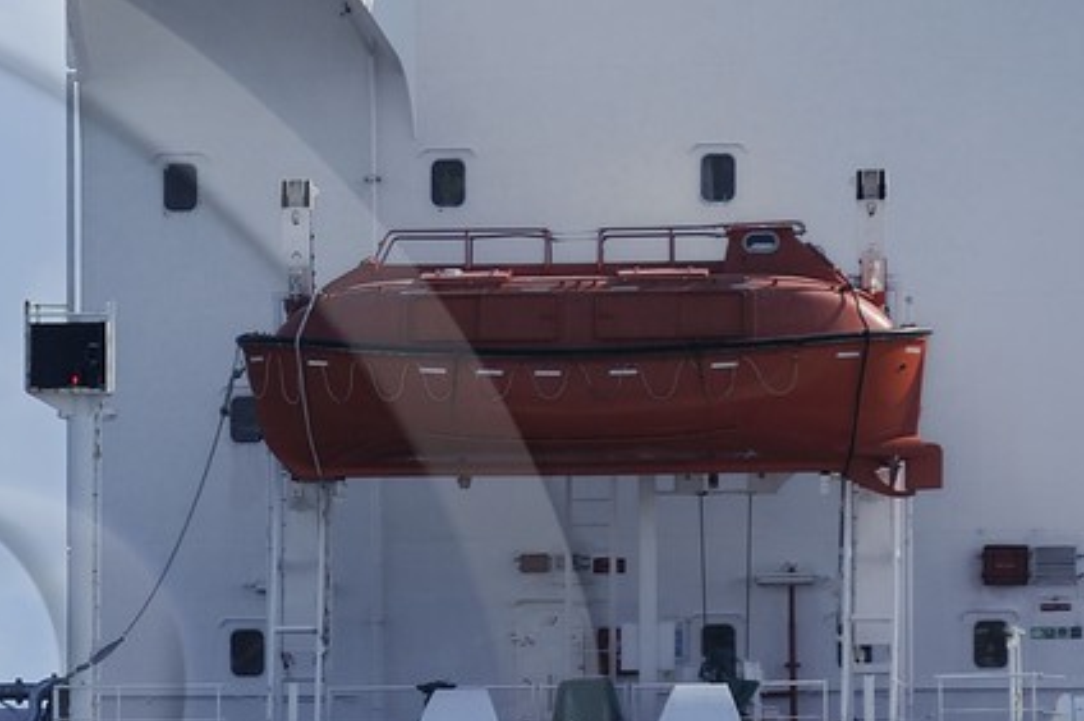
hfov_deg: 2.7
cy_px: 905
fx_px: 22716
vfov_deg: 1.8
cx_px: -430
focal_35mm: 755
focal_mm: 200
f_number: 5.6
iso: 200
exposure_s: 1/640
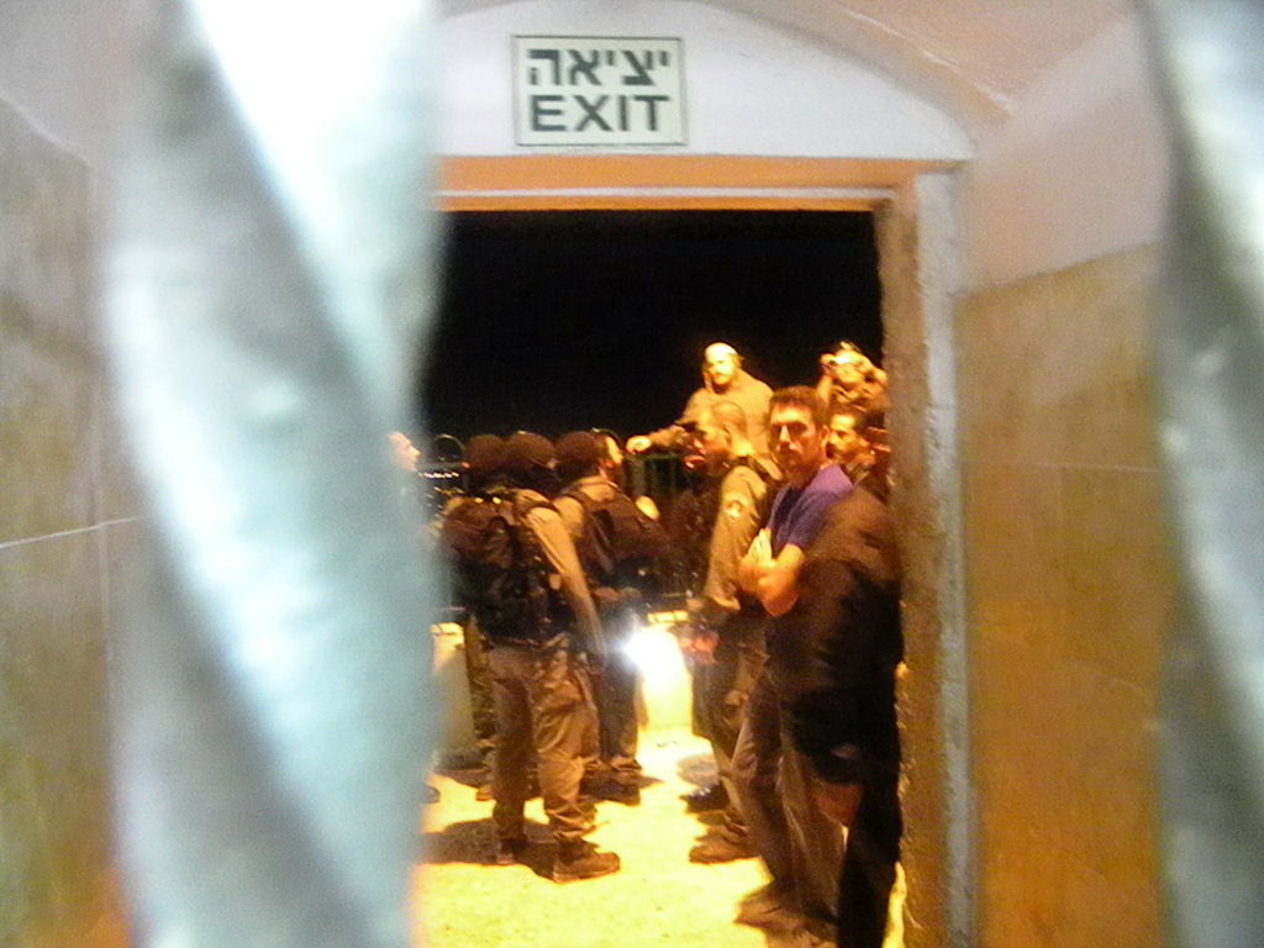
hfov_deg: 63.4
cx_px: 632
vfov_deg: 49.7
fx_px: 1022
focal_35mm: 28
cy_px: 474
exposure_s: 1/36.3
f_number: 3.5
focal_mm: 5
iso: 3200
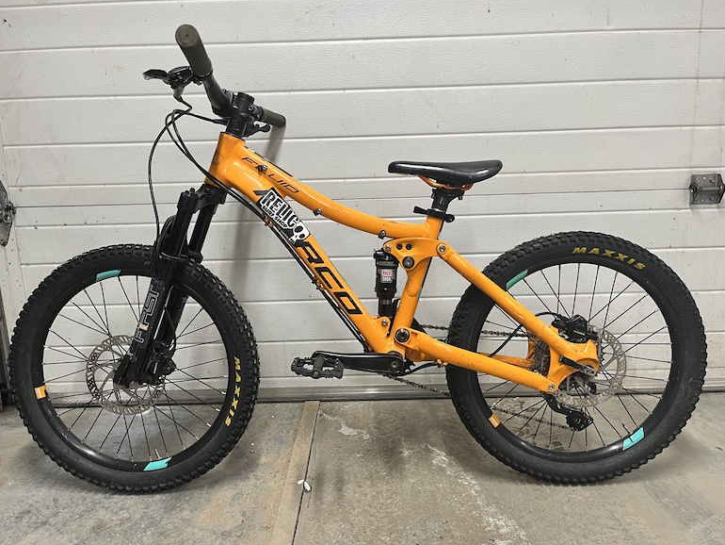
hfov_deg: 65.3
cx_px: 354
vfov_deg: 51.4
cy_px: 272
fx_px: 566
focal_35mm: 27
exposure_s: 1/60
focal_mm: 5.1
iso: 80
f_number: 1.6
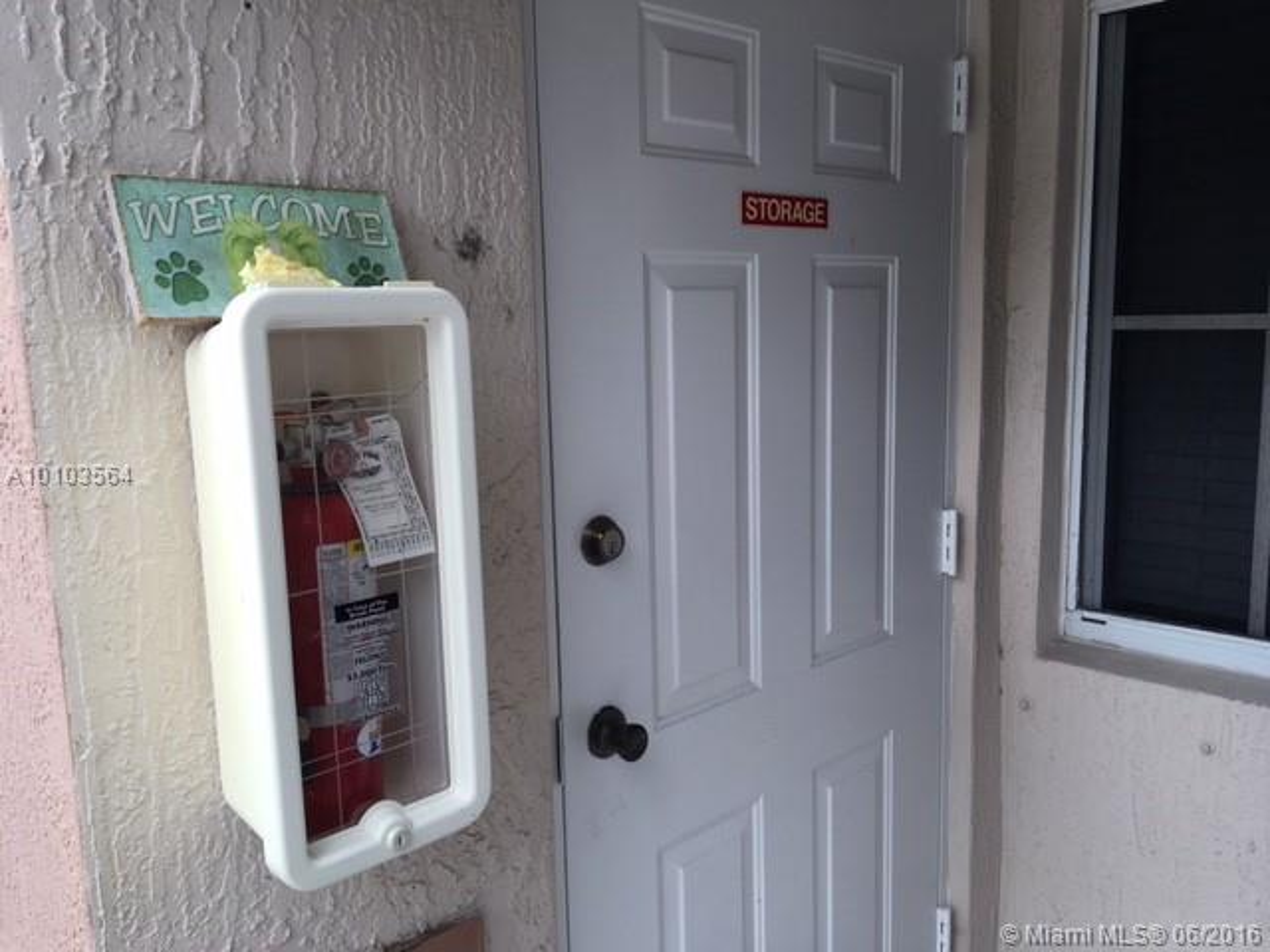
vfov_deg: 48.2
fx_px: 1064
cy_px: 476
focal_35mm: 29
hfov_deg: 61.7
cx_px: 635
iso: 25
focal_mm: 4.15
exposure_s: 1/174
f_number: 2.2
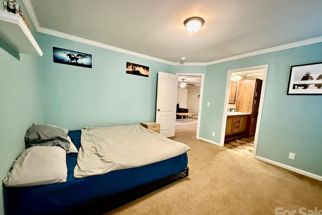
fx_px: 134
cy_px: 115
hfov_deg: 100.4
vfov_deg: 77.2
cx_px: 161
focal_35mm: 15
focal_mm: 2.22
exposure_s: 1/60
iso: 1000
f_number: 2.2
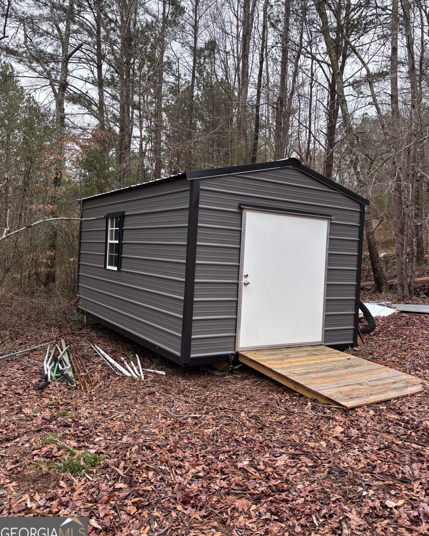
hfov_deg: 51.5
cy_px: 251
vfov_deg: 62.1
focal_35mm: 28
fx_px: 444
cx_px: 221
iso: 50
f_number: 1.6
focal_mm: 5.96
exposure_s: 1/611
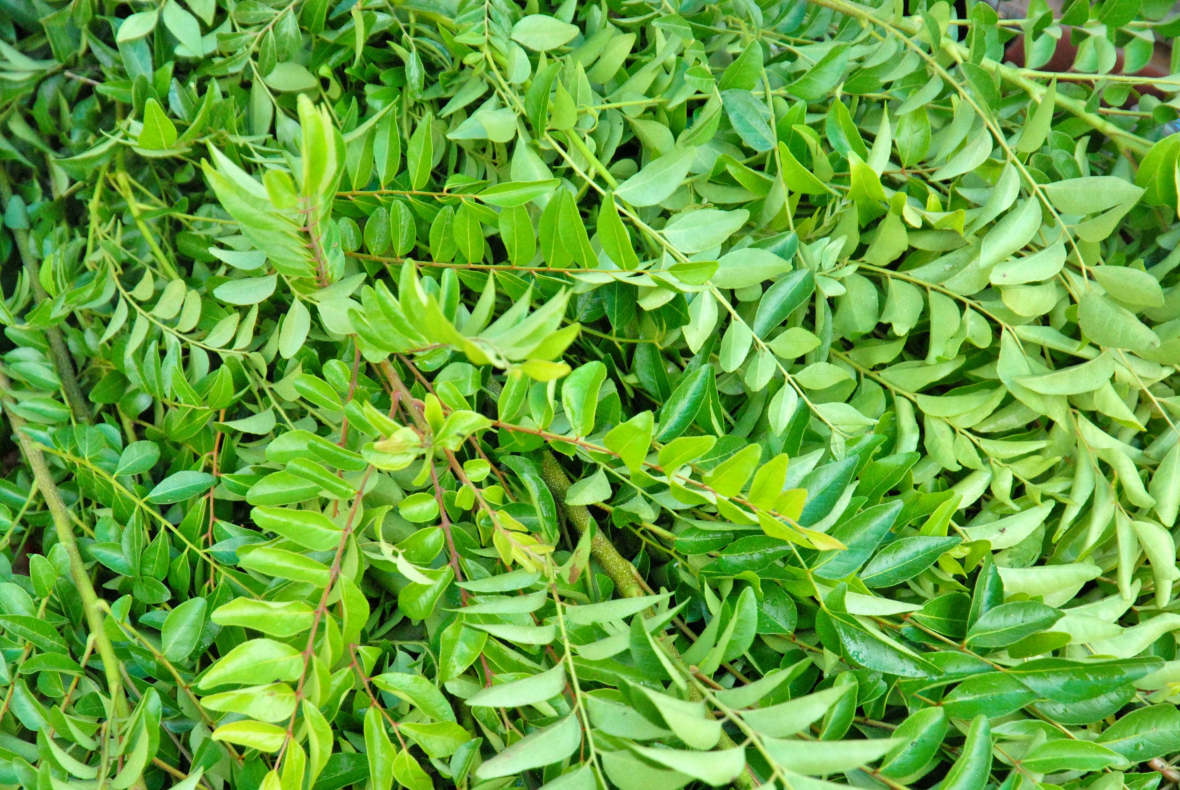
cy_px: 395
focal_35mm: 108
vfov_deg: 12.7
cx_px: 590
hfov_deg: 18.9
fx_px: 3544
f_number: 7.1
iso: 1000
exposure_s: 1/400
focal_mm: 72
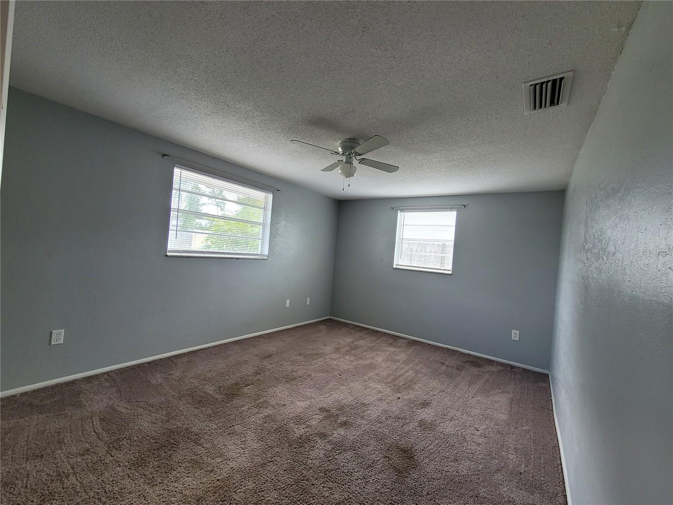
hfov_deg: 106.2
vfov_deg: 89.9
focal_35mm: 13
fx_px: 253
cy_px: 252
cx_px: 336
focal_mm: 2.2
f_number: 2.2
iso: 125
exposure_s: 1/60
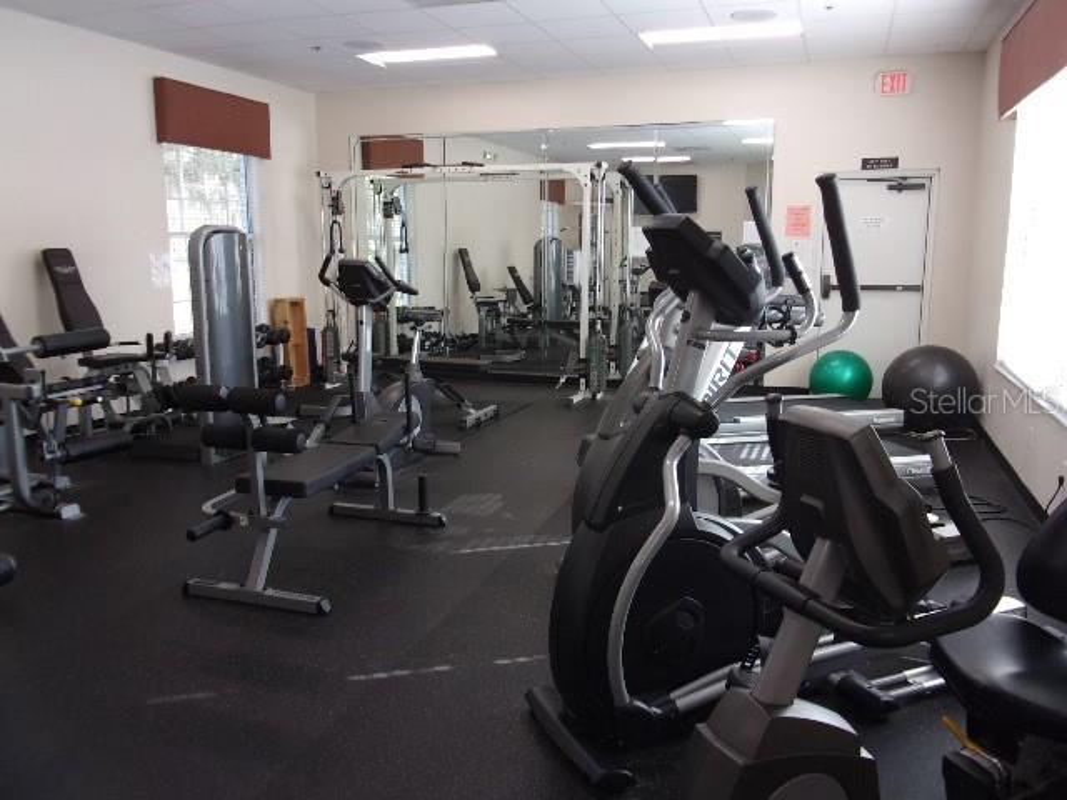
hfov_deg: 63.4
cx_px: 534
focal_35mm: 28
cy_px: 400
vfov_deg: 49.7
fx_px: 863
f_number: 3.9
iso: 101
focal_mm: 5.1
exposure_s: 1/34
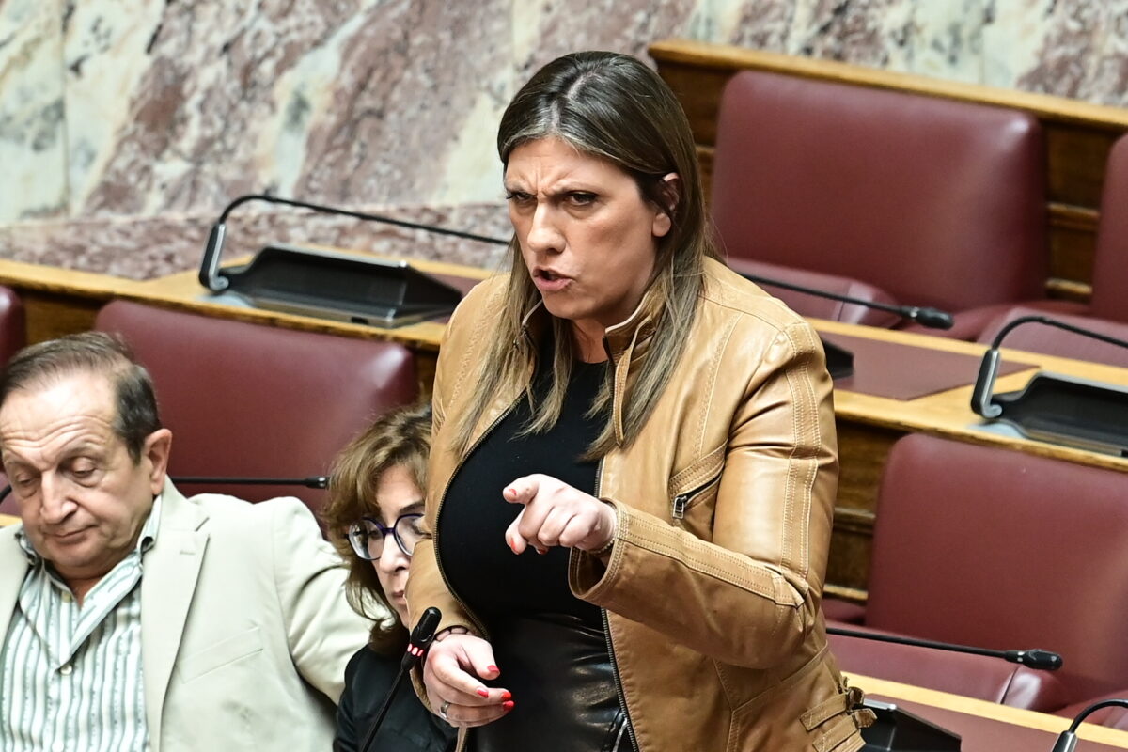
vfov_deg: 4.6
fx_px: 9399
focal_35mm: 300
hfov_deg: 6.9
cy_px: 376
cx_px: 564
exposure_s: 1/200
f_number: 4
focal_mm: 200
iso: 1000
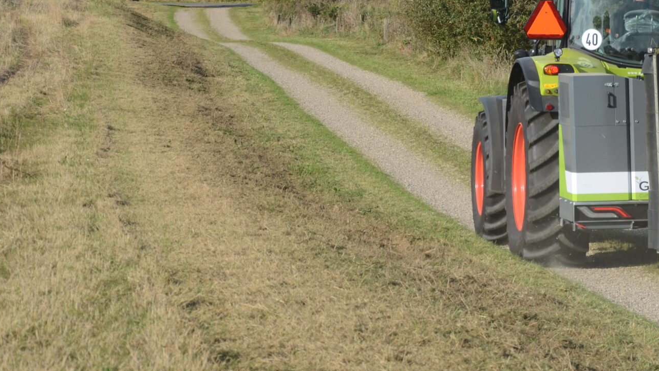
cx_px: 628
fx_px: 3390
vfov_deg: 6.3
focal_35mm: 194
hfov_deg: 11.0
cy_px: 65
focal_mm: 62
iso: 100
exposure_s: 1/500
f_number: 5.3
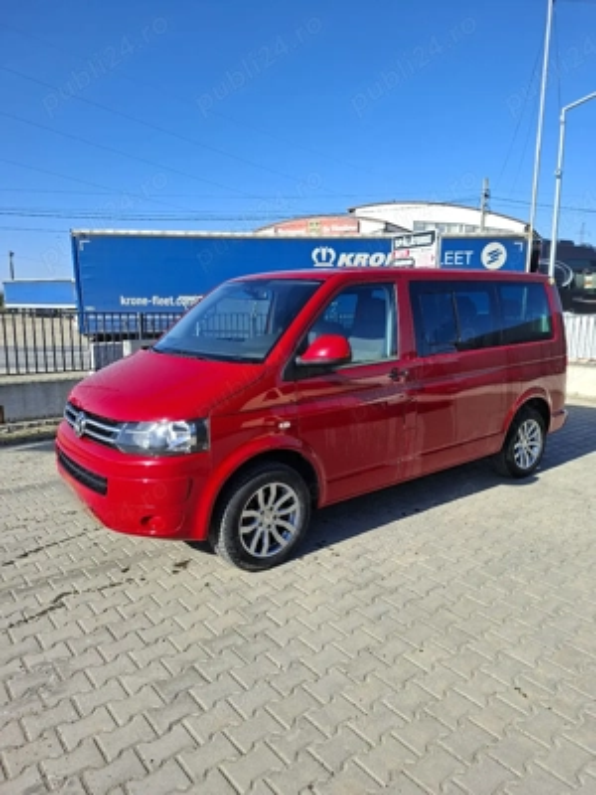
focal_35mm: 23
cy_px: 398
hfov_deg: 58.9
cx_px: 298
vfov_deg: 73.9
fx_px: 528
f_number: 1.8
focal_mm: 5.54
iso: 50
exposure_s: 1/1429
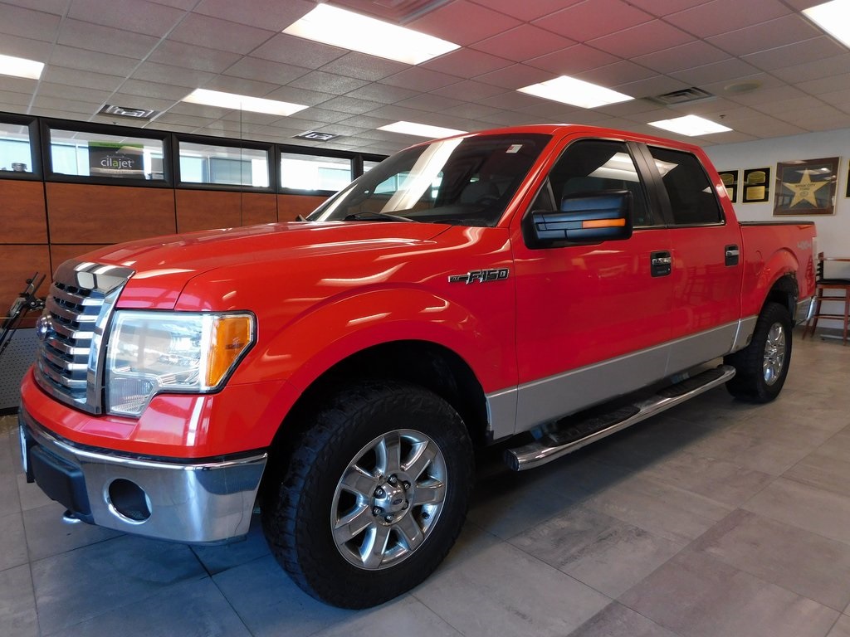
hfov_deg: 73.9
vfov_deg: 58.9
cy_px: 318
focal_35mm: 23
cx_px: 425
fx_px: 565
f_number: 3
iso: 180
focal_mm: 4
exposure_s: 1/30
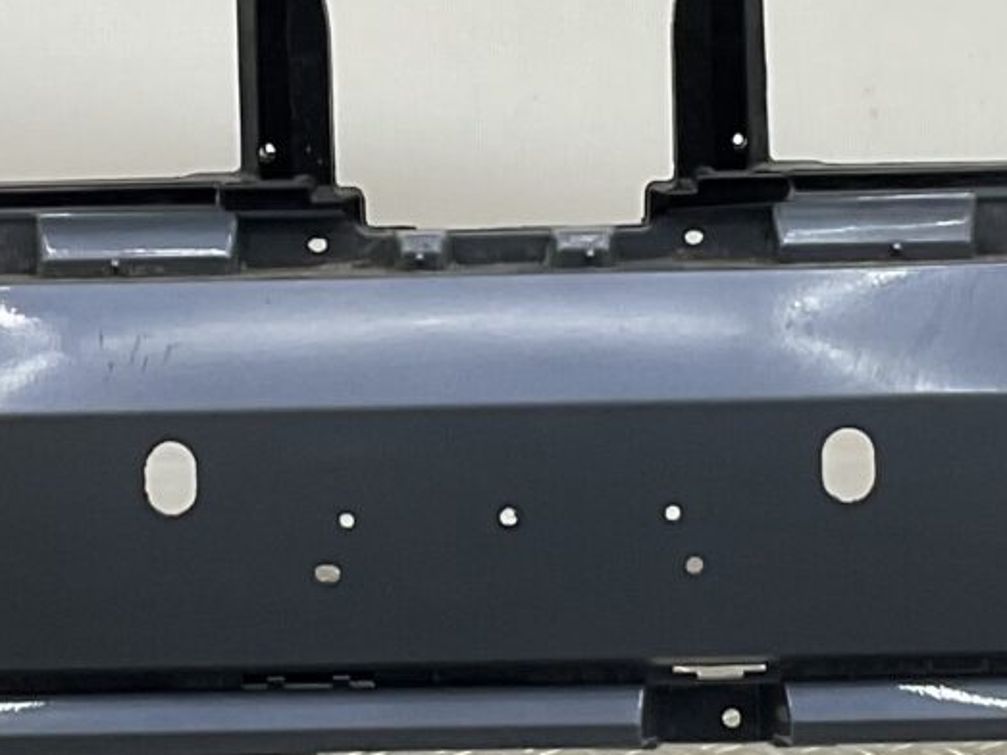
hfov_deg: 13.9
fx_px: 4130
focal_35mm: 142
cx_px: 487
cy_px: 150
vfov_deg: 10.4
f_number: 1.8
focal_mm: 3
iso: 25
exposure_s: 1/120
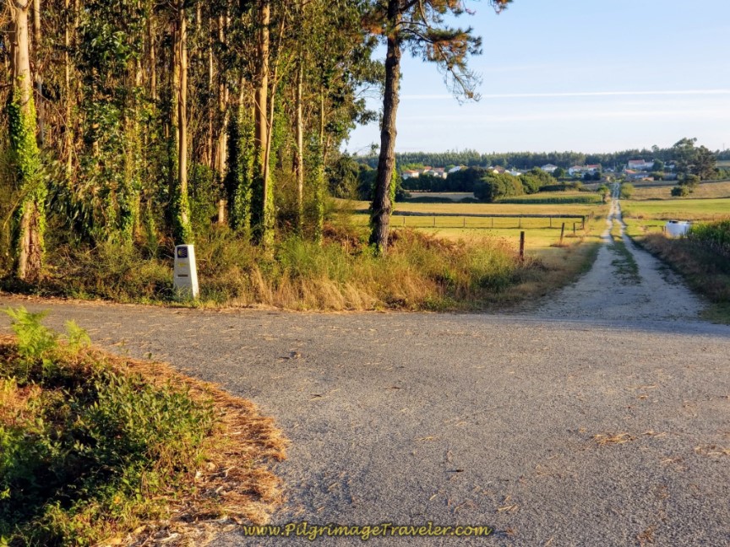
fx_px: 1097
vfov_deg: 28.0
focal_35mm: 52
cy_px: 274
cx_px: 365
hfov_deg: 36.8
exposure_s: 1/221
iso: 25
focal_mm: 6
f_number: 2.4
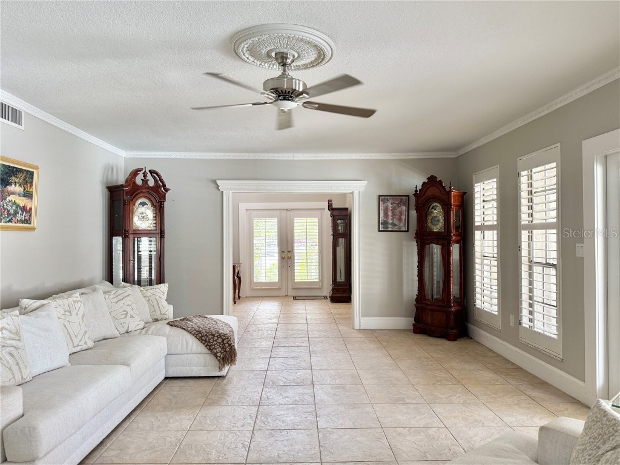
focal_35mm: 24
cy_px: 232
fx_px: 430
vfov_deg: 56.8
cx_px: 310
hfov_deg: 71.6
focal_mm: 6.76
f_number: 1.78
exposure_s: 1/186
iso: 200
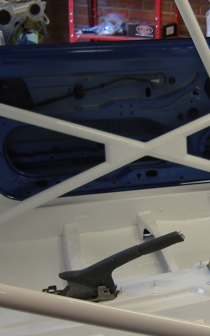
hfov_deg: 17.0
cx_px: 181
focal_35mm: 76
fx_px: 696
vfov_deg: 27.1
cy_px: 194
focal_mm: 7.3
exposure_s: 1/40
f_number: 2.8
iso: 100
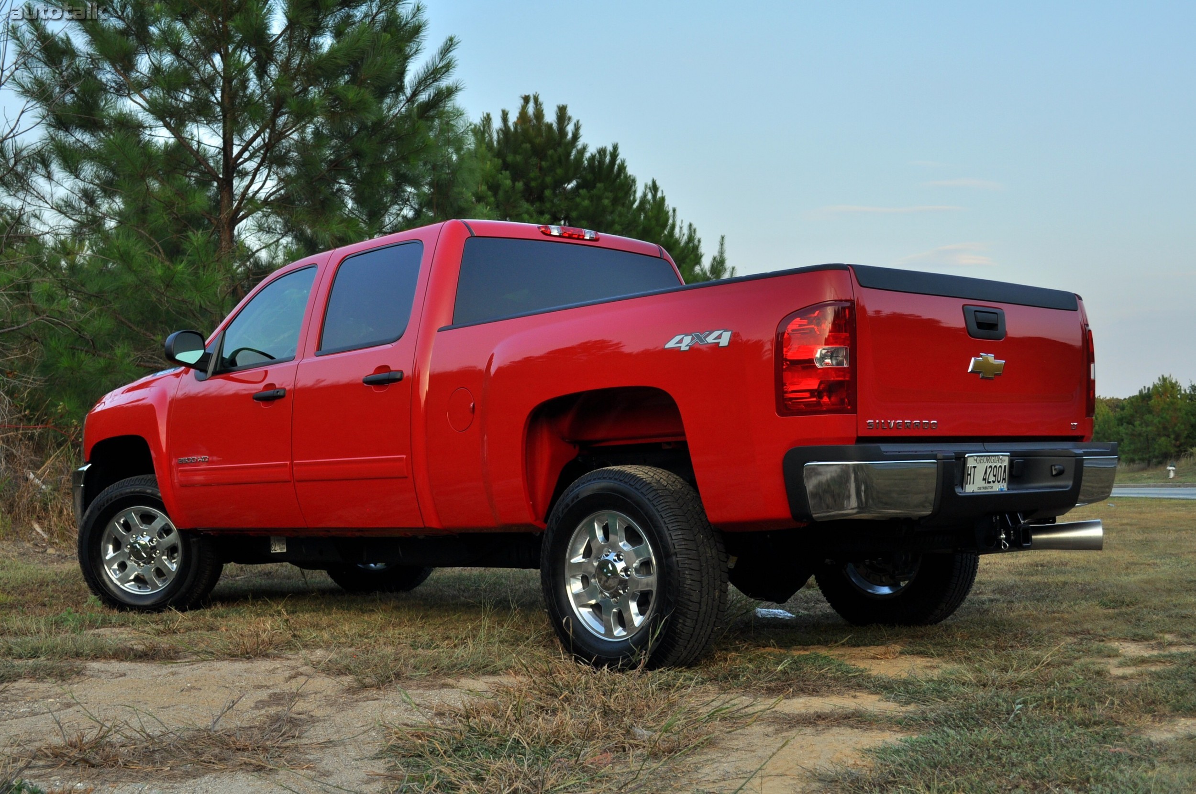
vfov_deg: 29.8
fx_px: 1493
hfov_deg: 43.6
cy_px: 397
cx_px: 598
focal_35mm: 45
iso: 200
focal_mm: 30
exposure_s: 1/160
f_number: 6.3
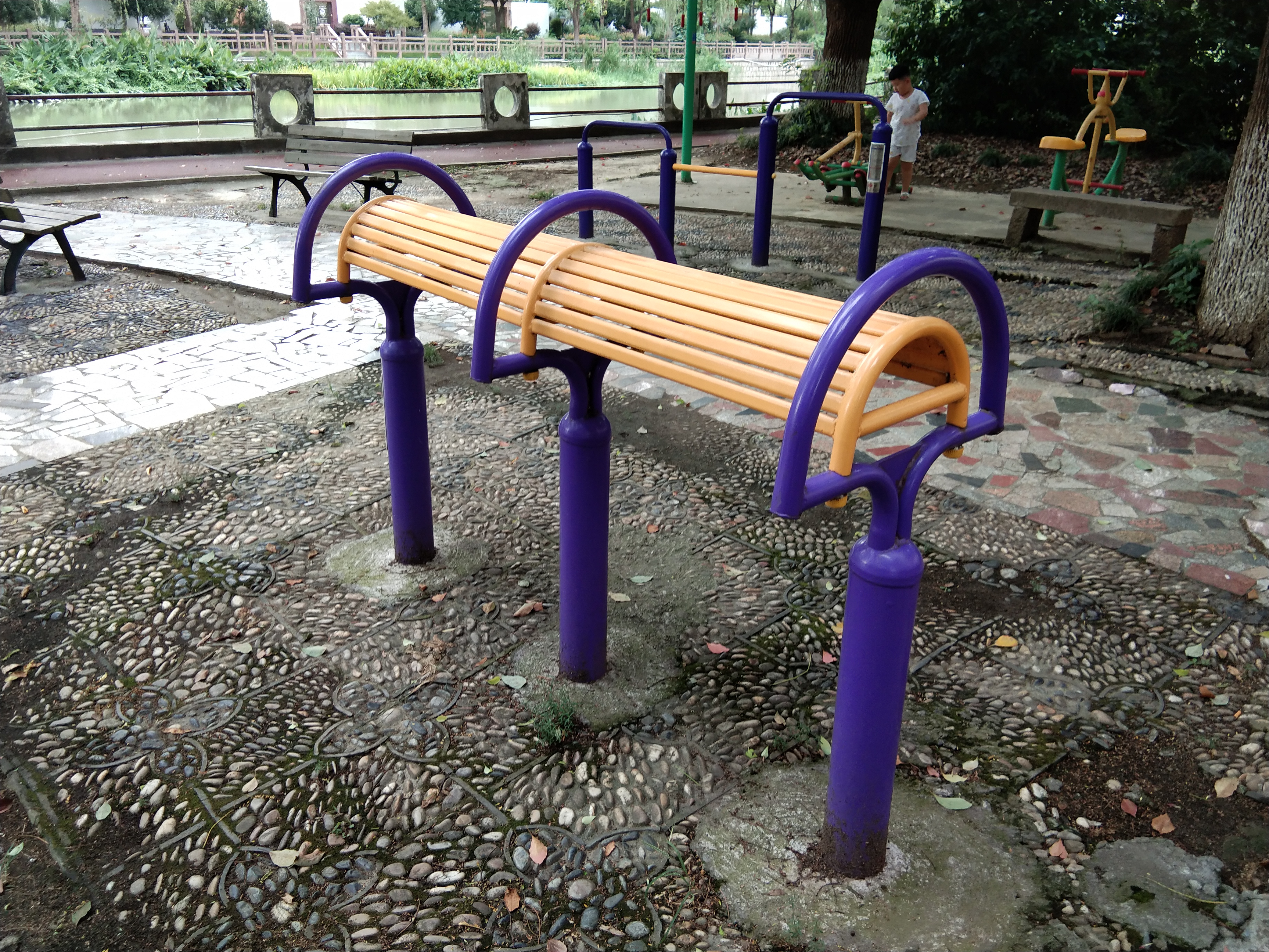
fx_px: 1136
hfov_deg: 58.4
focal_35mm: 31
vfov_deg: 45.4
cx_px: 634
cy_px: 476
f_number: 2.2
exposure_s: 1/50
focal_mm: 3.69
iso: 100
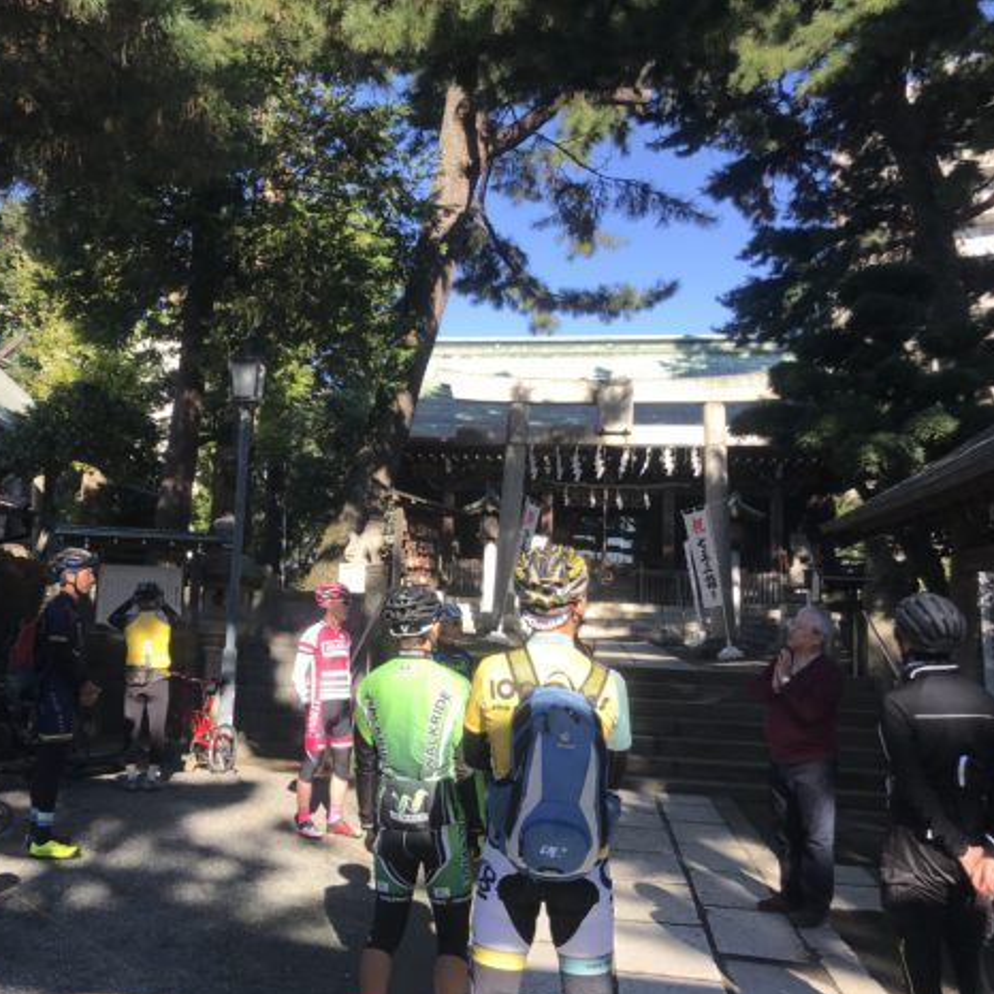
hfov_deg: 48.1
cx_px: 380
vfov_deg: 48.4
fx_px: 1105
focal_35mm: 34
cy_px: 510
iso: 20
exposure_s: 1/778
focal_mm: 3.99
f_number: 1.8
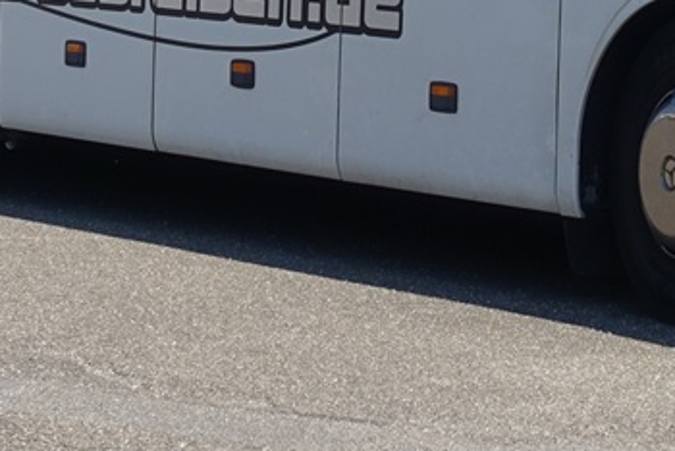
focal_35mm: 177
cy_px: -464
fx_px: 3321
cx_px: 668
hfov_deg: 11.5
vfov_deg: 7.5
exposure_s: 1/500
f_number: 5.6
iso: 125
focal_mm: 15.52
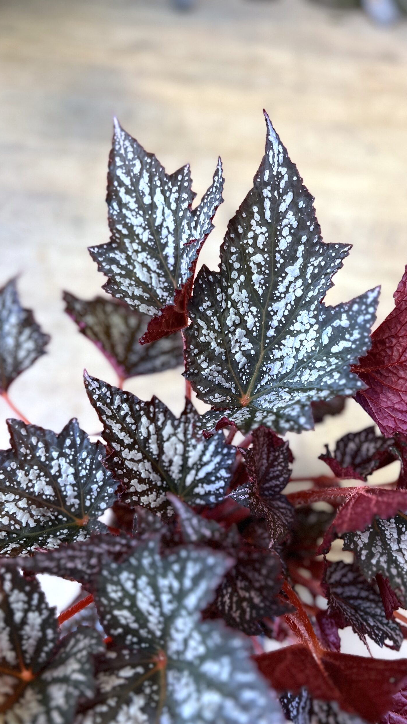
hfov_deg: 40.2
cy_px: 370
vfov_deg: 66.1
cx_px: 219
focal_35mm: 29
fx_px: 556
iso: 160
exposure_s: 1/50
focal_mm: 5.7
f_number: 1.5
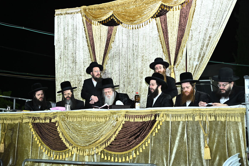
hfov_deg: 44.5
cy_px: 83
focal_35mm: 44
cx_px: 124
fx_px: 304
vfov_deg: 30.5
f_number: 5
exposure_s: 1/125
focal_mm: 44
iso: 2500
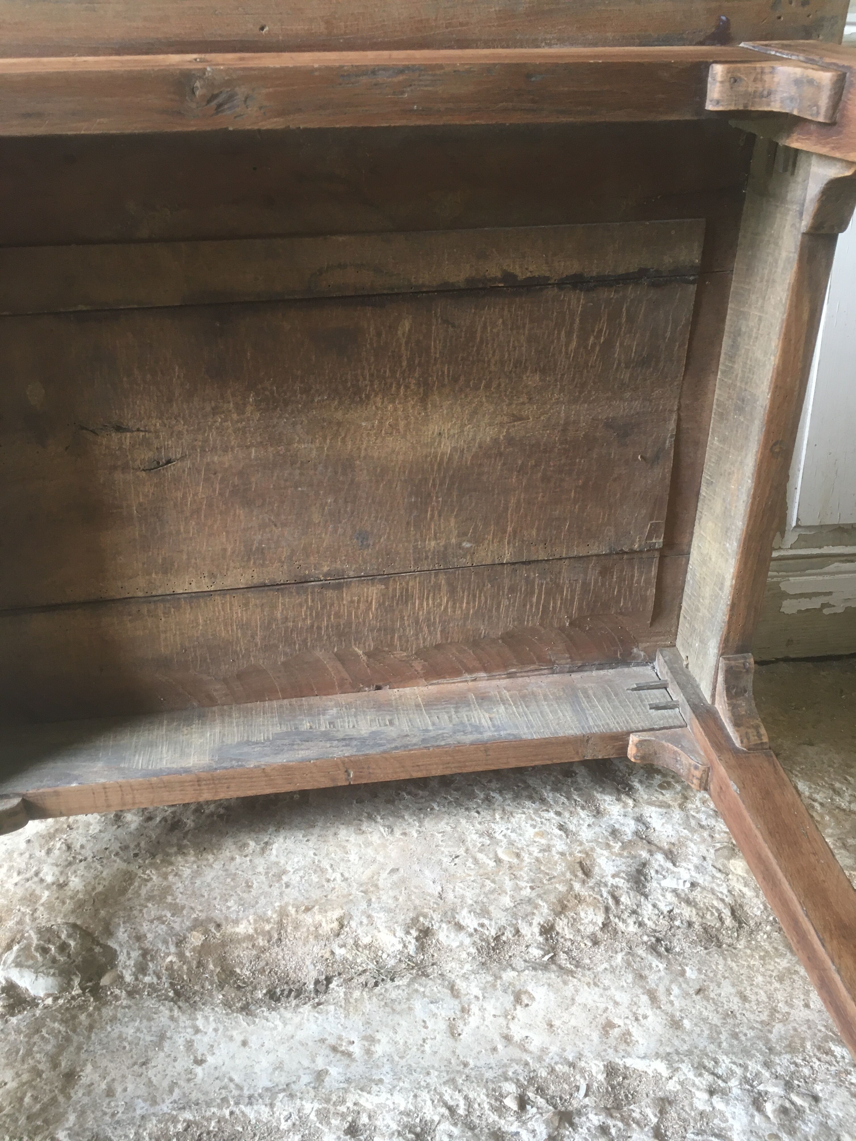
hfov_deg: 48.2
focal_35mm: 29
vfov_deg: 61.7
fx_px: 956
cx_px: 428
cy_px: 570
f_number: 2.2
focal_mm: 4.15
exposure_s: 1/33
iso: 100
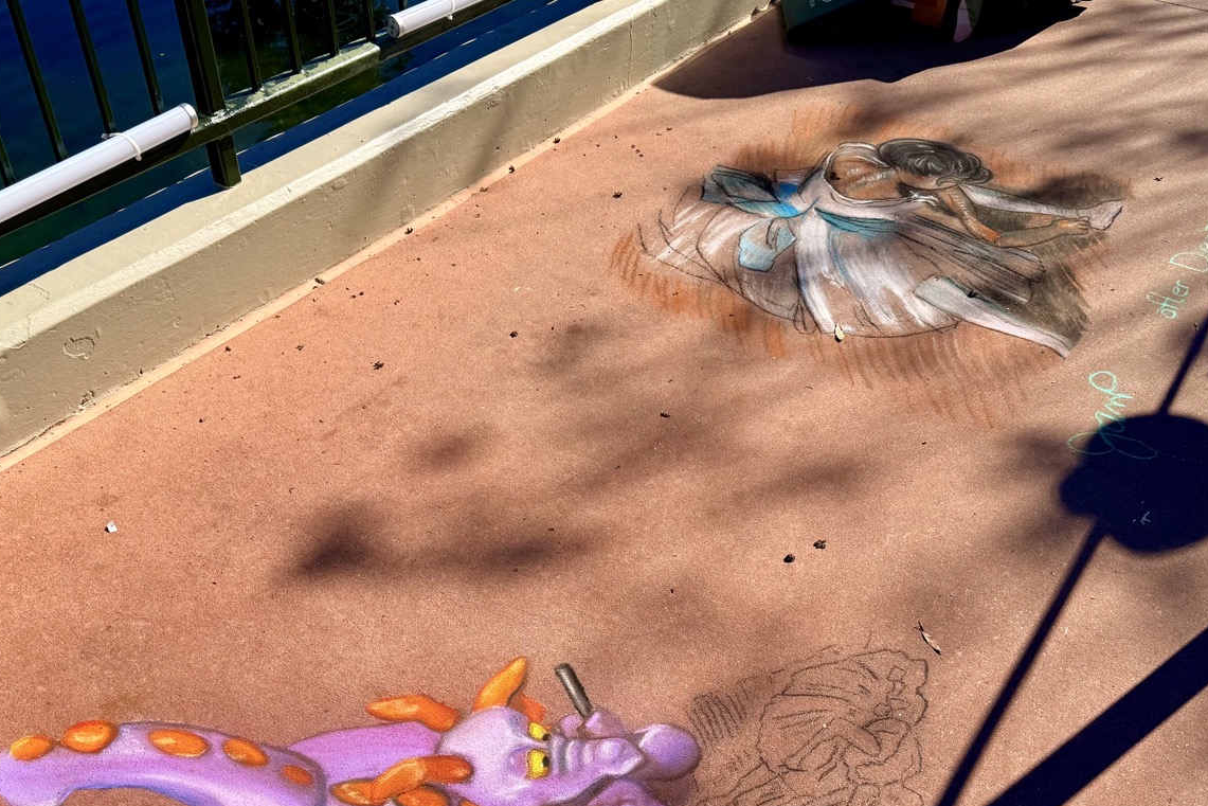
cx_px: 611
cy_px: 576
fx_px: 1175
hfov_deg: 54.4
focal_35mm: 35
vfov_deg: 37.2
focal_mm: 6.76
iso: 80
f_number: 1.78
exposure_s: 1/5319
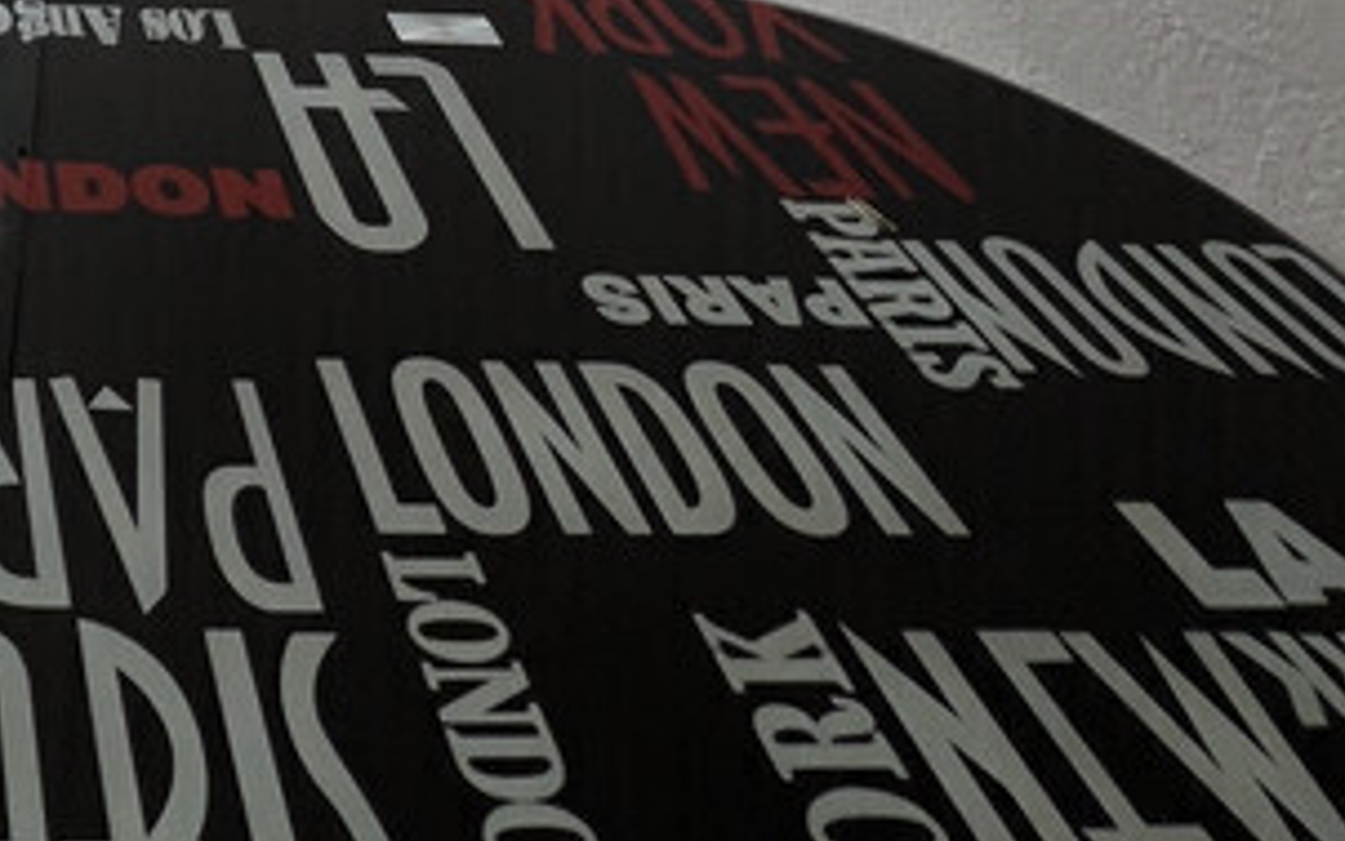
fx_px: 1503
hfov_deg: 41.2
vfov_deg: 20.6
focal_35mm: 41
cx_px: -33
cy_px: -712
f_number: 1.8
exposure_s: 1/99
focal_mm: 1.57
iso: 64
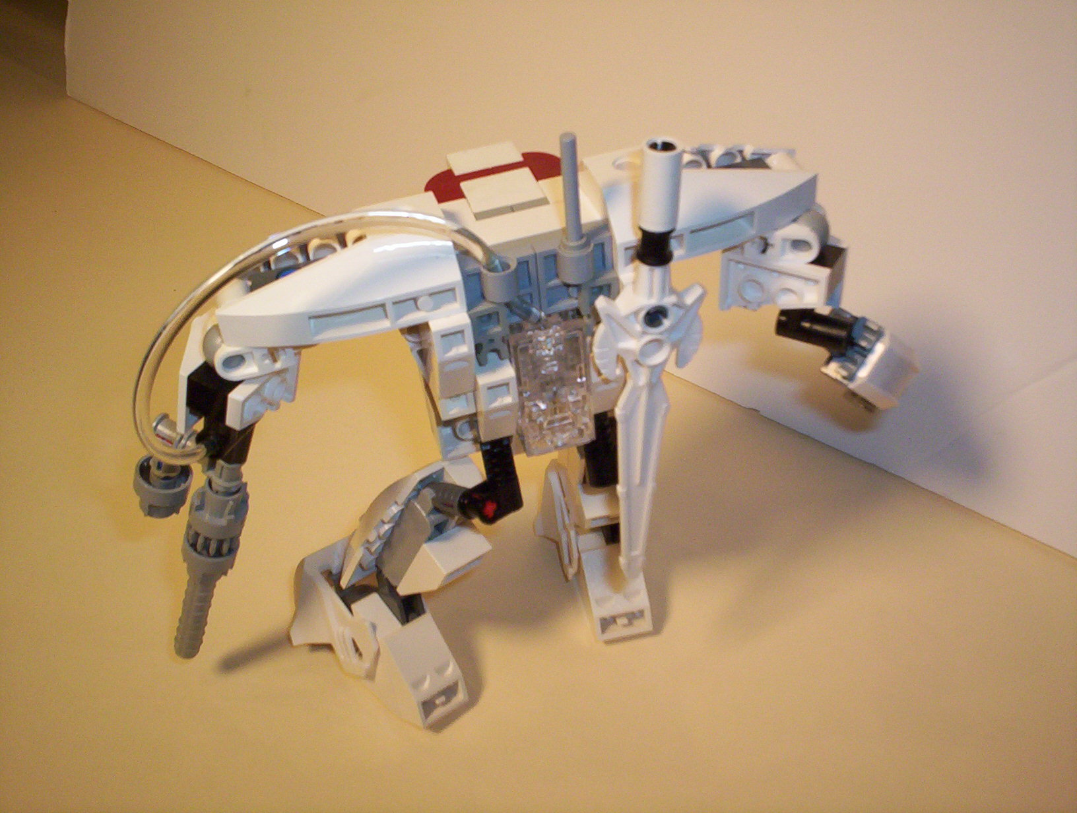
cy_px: 406
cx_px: 538
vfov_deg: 37.9
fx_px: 1185
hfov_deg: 48.9
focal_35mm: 38
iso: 140
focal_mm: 4.99
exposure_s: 1/60
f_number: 4.5
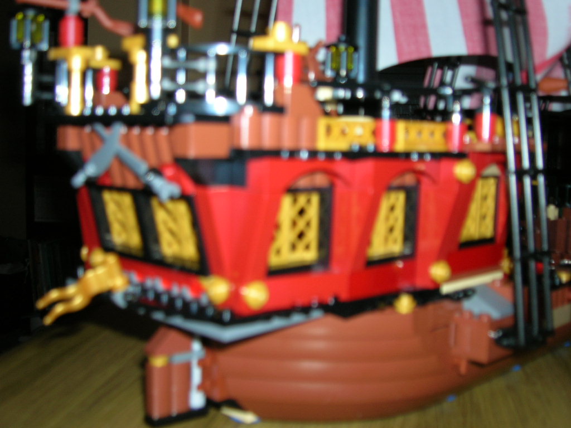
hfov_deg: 49.0
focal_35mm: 38
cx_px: 286
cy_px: 214
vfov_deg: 37.7
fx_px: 627
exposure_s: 1/60.1
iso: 50
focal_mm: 6.4
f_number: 3
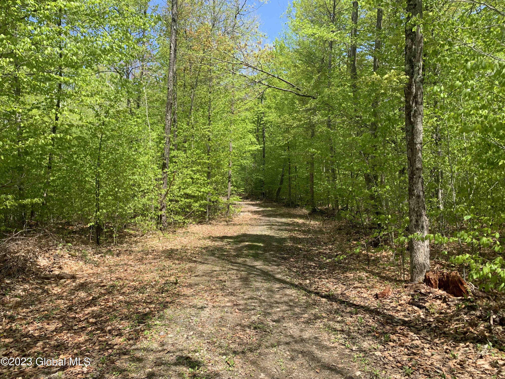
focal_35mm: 26
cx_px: 252
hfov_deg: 67.3
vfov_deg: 53.1
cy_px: 190
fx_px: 379
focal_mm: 4.25
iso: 25
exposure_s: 1/954
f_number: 1.8
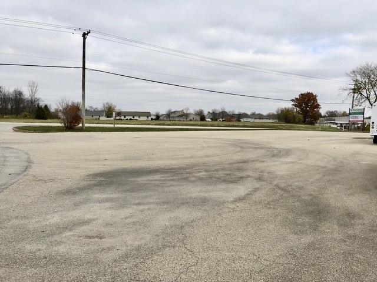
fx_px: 305
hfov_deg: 63.4
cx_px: 188
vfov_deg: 49.7
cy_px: 141
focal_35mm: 28
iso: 20
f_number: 1.8
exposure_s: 1/1600
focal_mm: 4
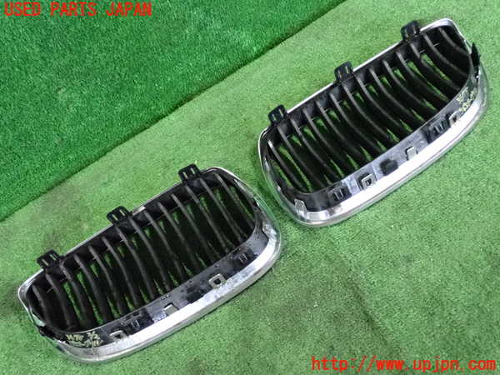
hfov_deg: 51.4
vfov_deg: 39.7
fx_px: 520
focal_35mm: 36
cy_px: 188
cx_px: 250
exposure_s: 1/125
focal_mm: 6.37
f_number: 2.5
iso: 4000
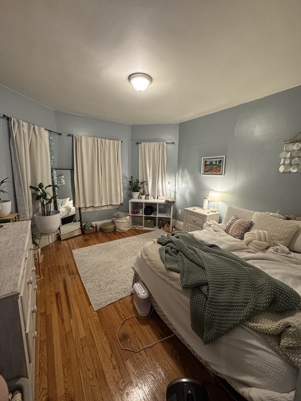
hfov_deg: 85.7
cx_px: 150
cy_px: 200
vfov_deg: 102.1
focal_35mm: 14
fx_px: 162
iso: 400
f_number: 2.2
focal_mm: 2.22
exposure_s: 1/60
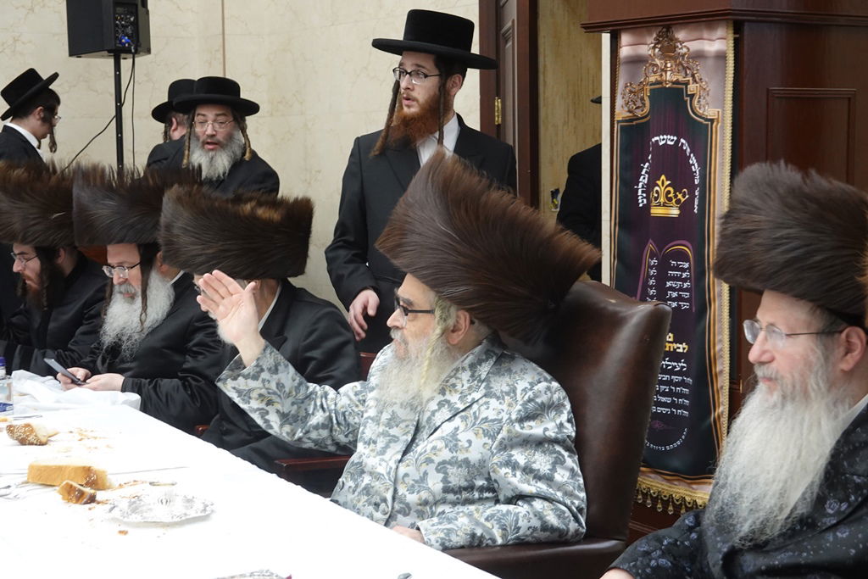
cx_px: 434
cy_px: 290
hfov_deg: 32.4
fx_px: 1495
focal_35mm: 62
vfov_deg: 21.9
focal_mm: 22.92
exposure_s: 1/80
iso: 800
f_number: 4
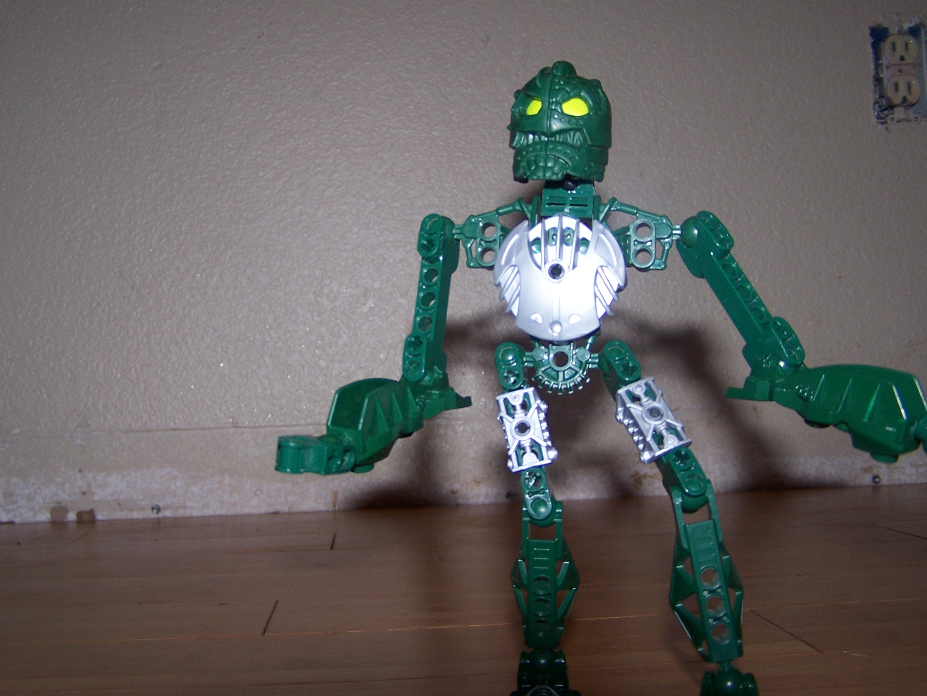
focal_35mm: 43
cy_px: 316
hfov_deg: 43.8
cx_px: 429
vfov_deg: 33.6
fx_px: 1152
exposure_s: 1/60
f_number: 2.8
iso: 80
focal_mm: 6.3
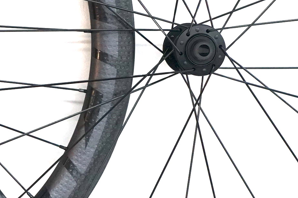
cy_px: 54
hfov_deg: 14.5
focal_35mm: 140
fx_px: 1158
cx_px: 13
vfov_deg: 9.8
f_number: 4.5
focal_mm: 43
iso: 1600
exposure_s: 1/160
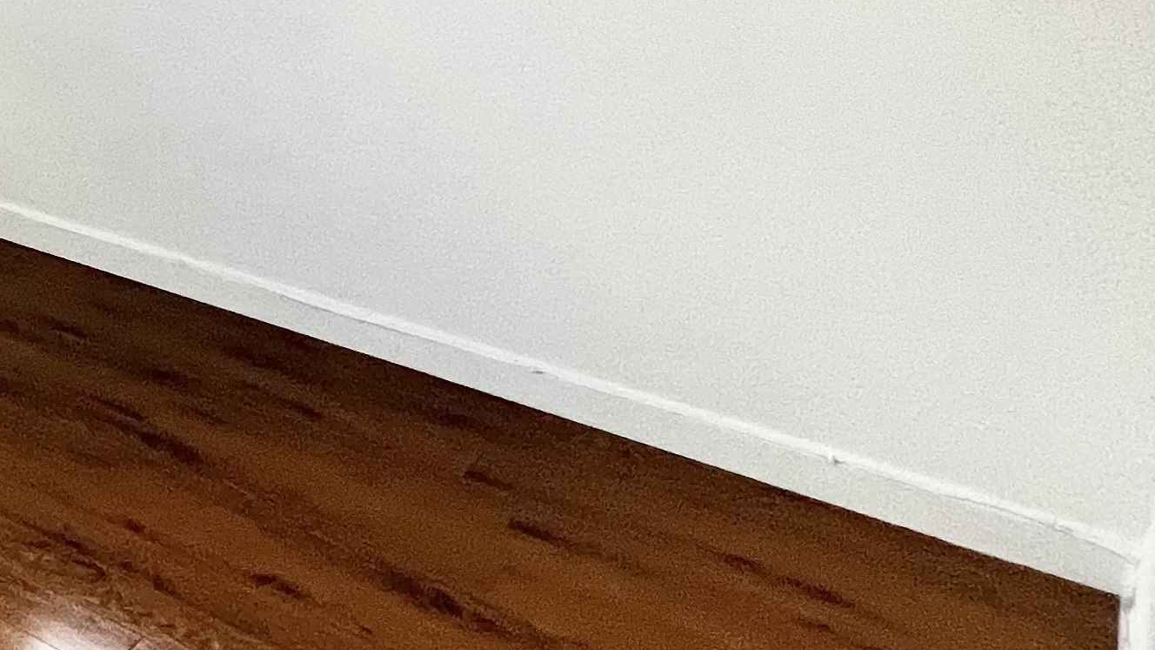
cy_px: -57
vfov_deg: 25.7
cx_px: -536
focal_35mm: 43
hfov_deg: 29.9
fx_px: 1317
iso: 200
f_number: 1.8
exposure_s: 1/120
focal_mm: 1.57
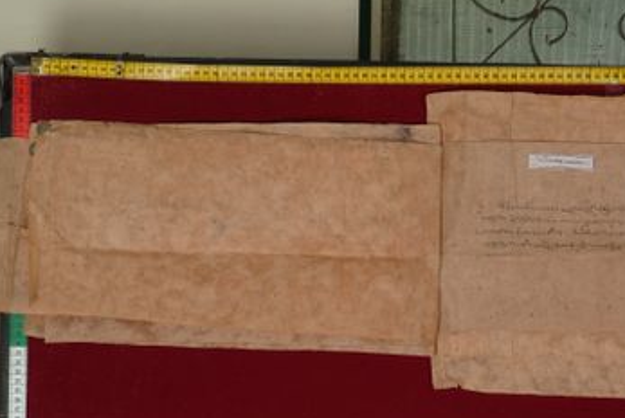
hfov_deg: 15.6
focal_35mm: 131
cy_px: 260
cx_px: 418
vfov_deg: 10.5
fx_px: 2272
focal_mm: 59
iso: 160
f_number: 13
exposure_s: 1/20
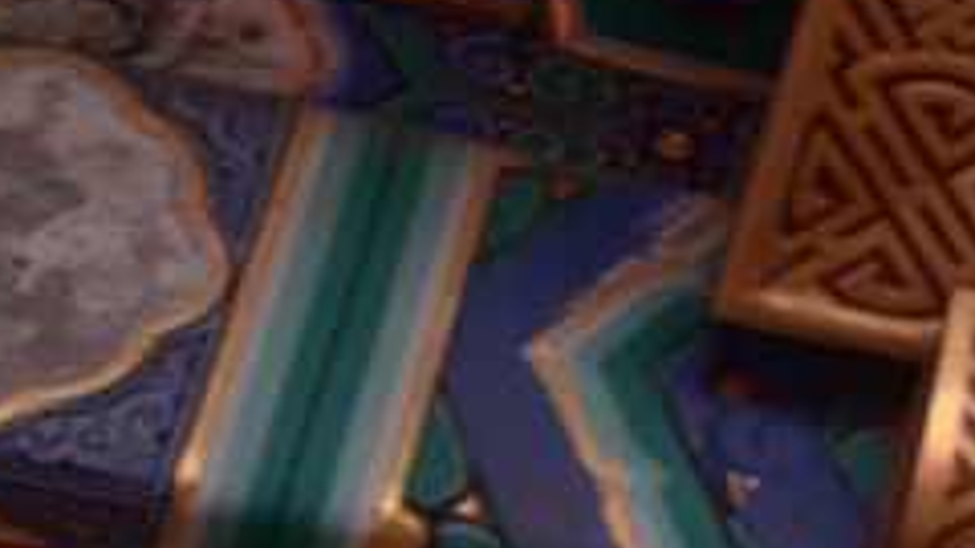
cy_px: -201
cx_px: 2385
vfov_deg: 6.4
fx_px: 4860
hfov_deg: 10.0
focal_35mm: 188
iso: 800
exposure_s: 1/8
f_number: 5.6
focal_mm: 24
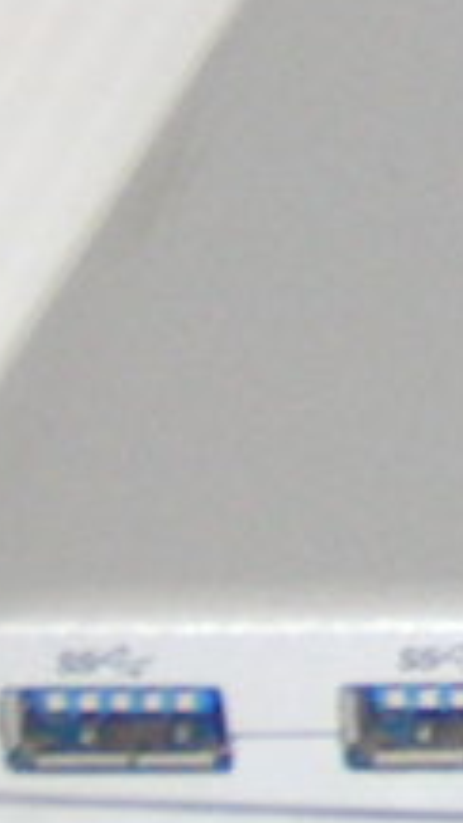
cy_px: -804
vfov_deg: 7.0
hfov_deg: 3.8
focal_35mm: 297
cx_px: 2004
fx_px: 6485
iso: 320
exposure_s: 1/80
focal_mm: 6.42
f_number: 3.6
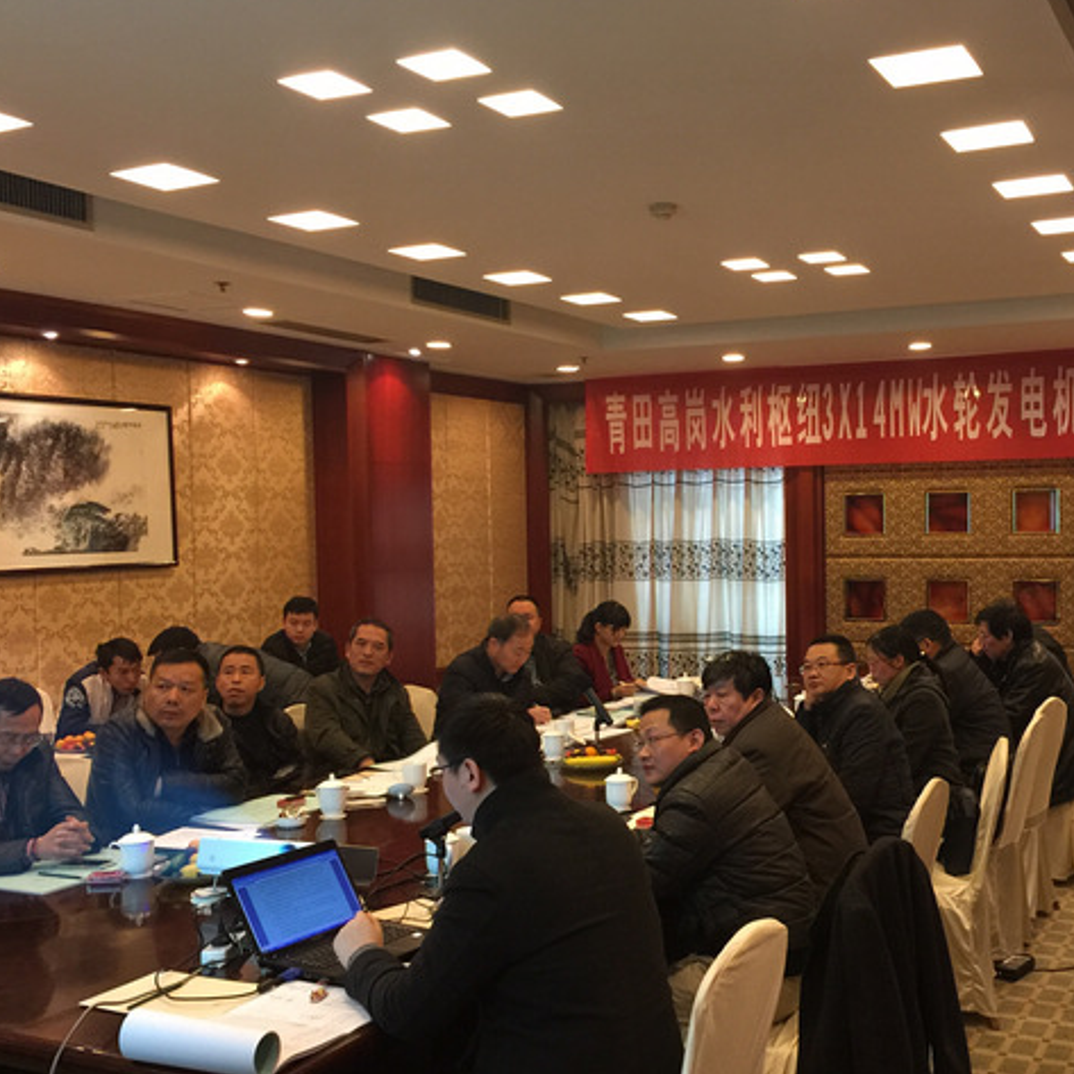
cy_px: 579
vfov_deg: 42.8
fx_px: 1369
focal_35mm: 39
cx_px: 679
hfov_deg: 42.5
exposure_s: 1/15
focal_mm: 4.15
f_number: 2.2
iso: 100
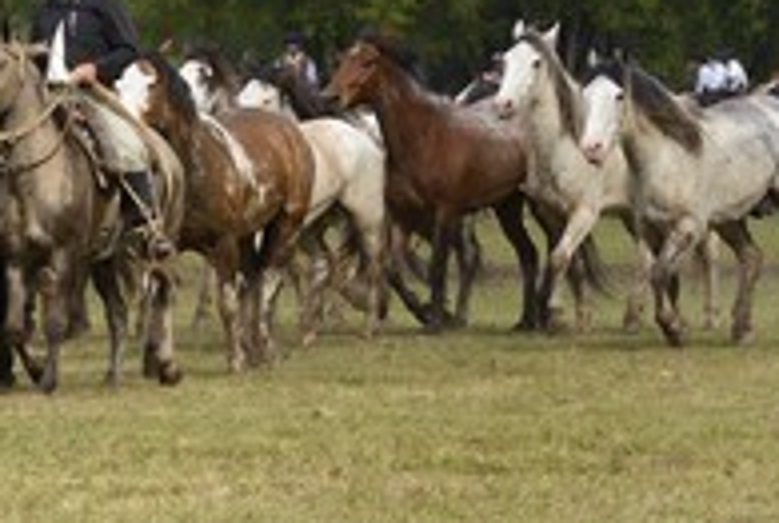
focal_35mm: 429
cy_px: -8
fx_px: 9304
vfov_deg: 3.2
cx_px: 6
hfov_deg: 4.8
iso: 400
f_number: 13
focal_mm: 200
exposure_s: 1/160
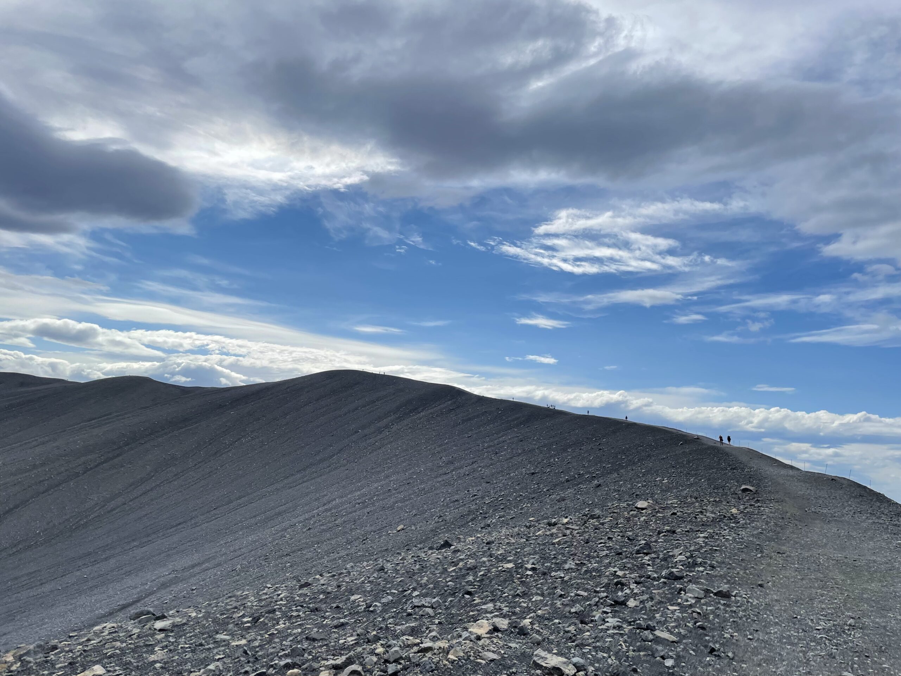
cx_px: 450
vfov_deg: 53.1
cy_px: 338
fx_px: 677
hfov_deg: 67.3
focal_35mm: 26
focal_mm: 4.2
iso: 32
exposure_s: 1/5556
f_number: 1.6
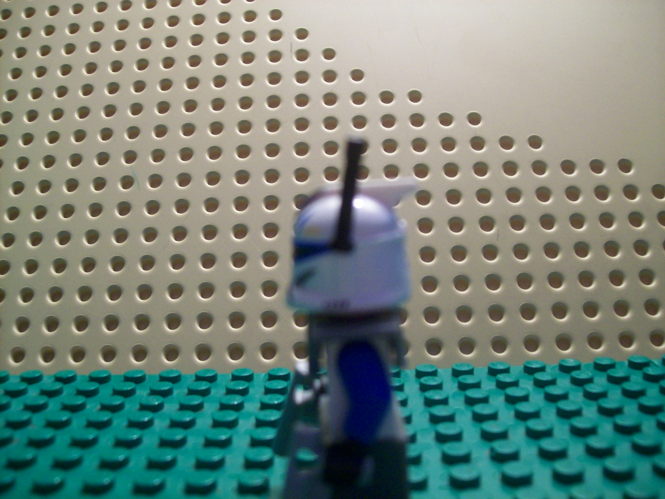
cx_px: 332
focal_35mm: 36
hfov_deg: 51.4
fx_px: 692
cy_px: 250
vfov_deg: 39.7
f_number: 2.7
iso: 160
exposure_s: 1/24.9
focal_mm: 6
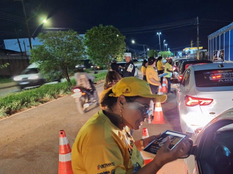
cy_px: 111
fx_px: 222
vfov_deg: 42.6
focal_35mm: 33
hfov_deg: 53.5
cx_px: 167
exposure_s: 1/20
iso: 640
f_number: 1.8
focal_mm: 5.54
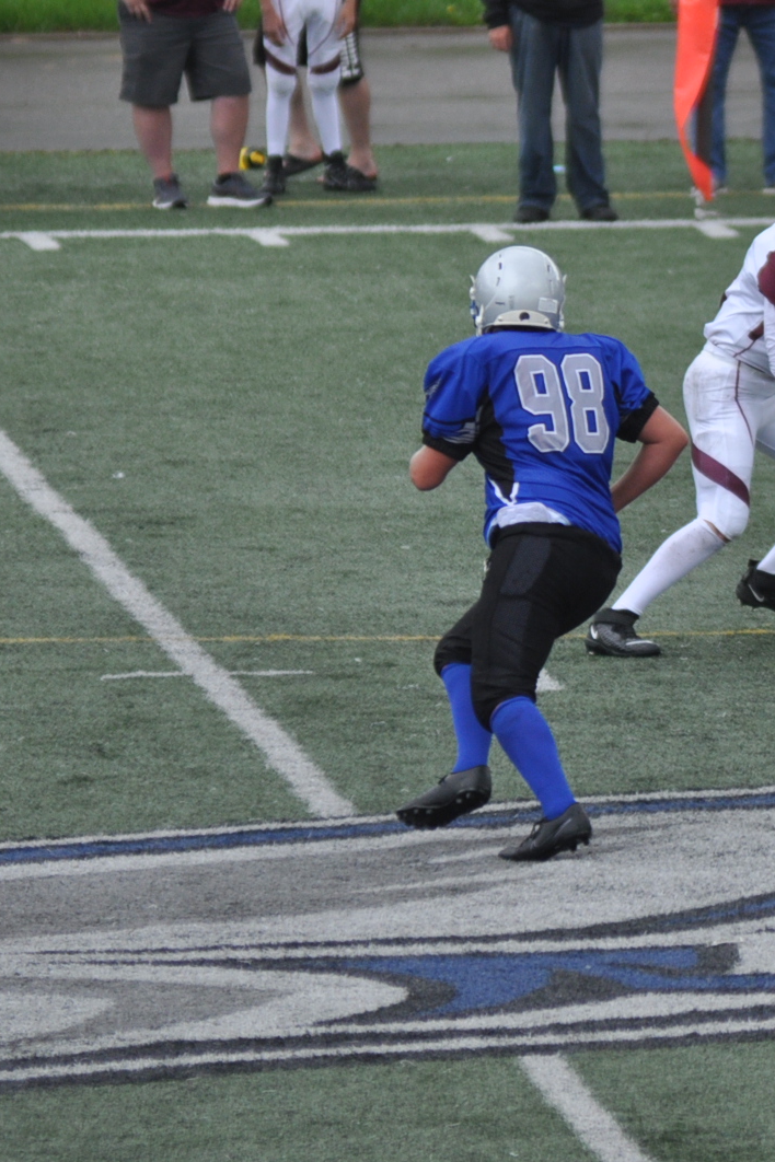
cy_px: 464
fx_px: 19535
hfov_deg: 2.3
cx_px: 837
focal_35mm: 605
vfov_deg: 3.4
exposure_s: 1/3200
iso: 400
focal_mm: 200
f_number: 2.8
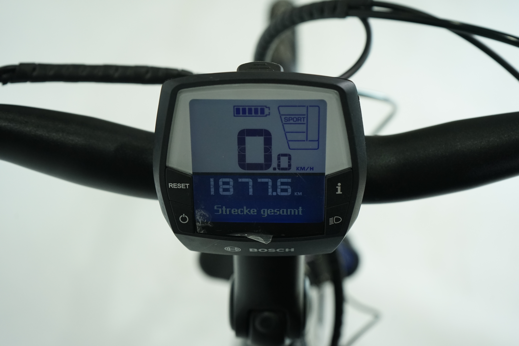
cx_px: 260
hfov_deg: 42.7
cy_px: 173
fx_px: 663
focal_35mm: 46
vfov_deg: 29.2
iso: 1600
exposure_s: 1/200
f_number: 6.3
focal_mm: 46
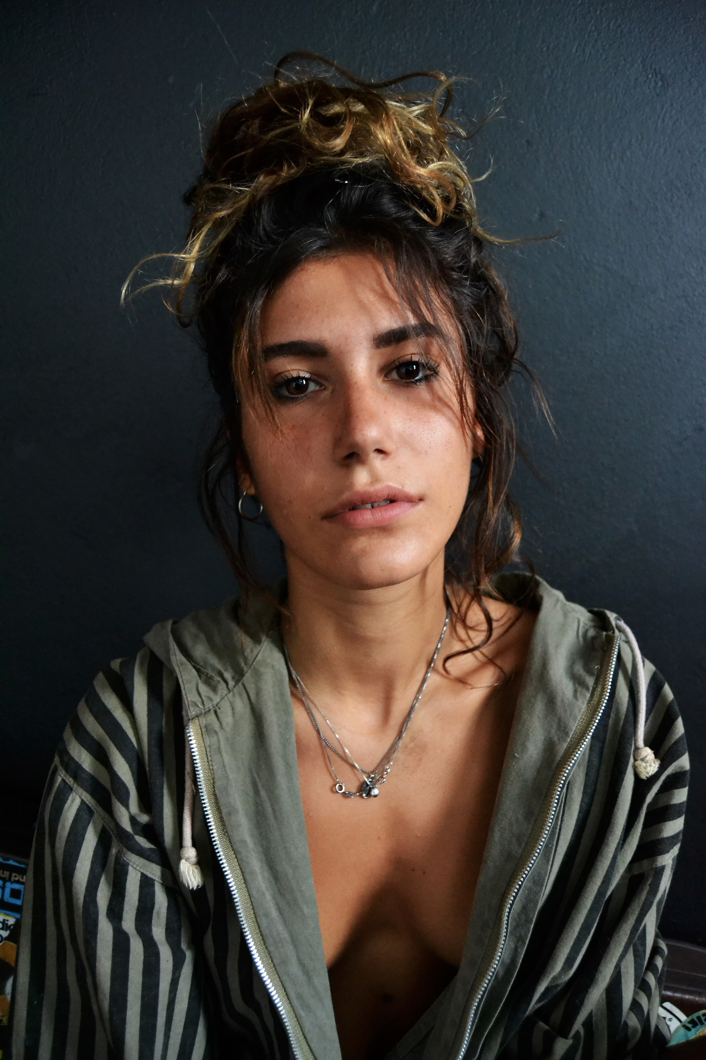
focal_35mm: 27
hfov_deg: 47.9
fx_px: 794
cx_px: 353
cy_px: 530
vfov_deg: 67.4
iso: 3200
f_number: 3.5
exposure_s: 1/20
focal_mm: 18
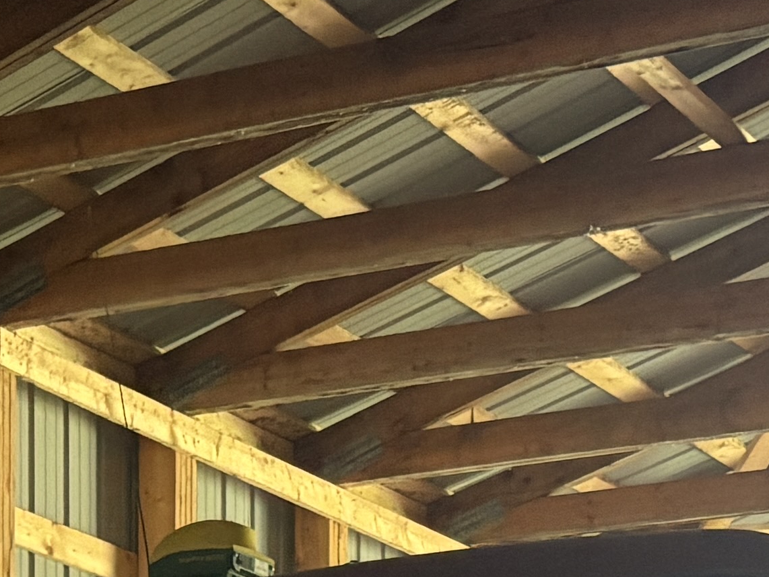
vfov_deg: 10.0
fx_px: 2889
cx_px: 448
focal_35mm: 130
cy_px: 1390
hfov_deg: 15.2
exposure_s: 1/42
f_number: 1.6
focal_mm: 5.96
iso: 500
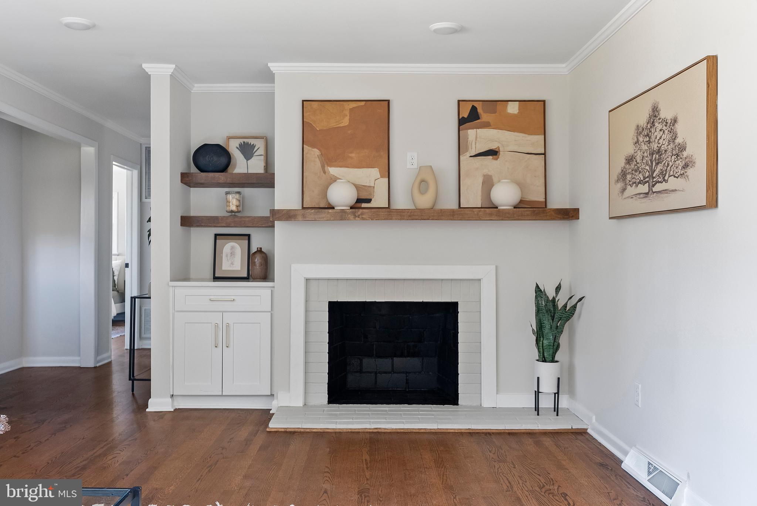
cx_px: 378
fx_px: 715
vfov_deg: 38.9
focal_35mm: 34
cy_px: 253
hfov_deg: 55.8
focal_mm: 34
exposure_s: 1/5
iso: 800
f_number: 8
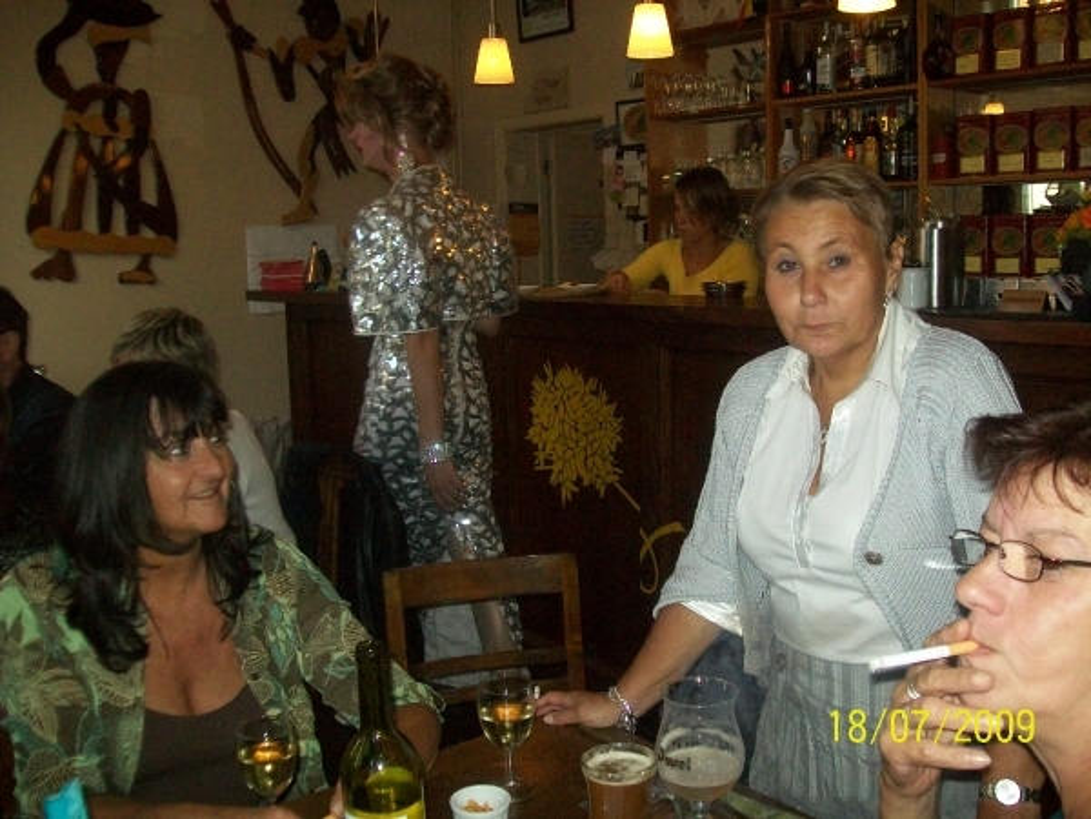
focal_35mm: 36
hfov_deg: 51.4
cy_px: 410
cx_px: 546
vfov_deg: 39.7
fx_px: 1135
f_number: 2.7
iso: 200
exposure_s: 1/125
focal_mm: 6
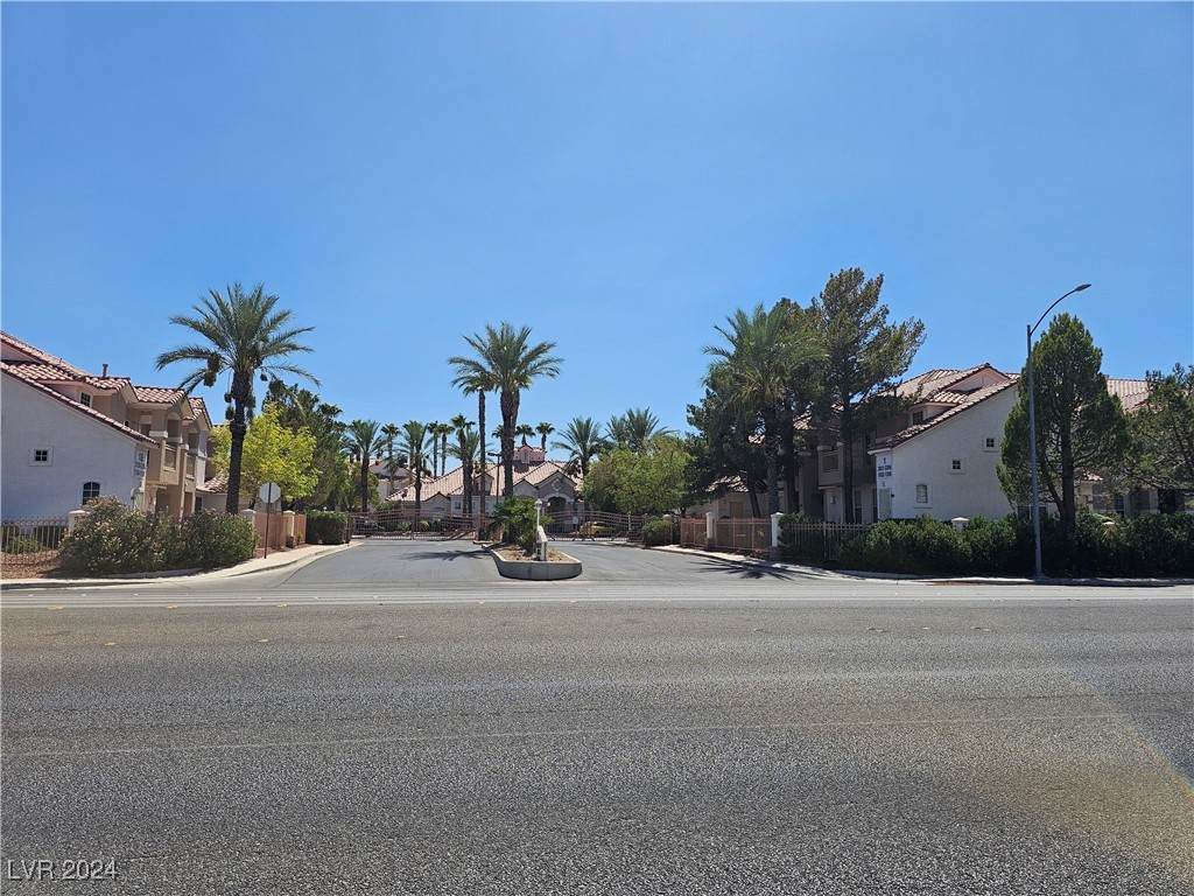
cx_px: 597
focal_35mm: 23
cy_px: 448
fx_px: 793
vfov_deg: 58.9
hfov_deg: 73.9
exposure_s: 1/1182
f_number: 1.7
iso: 10
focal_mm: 6.3
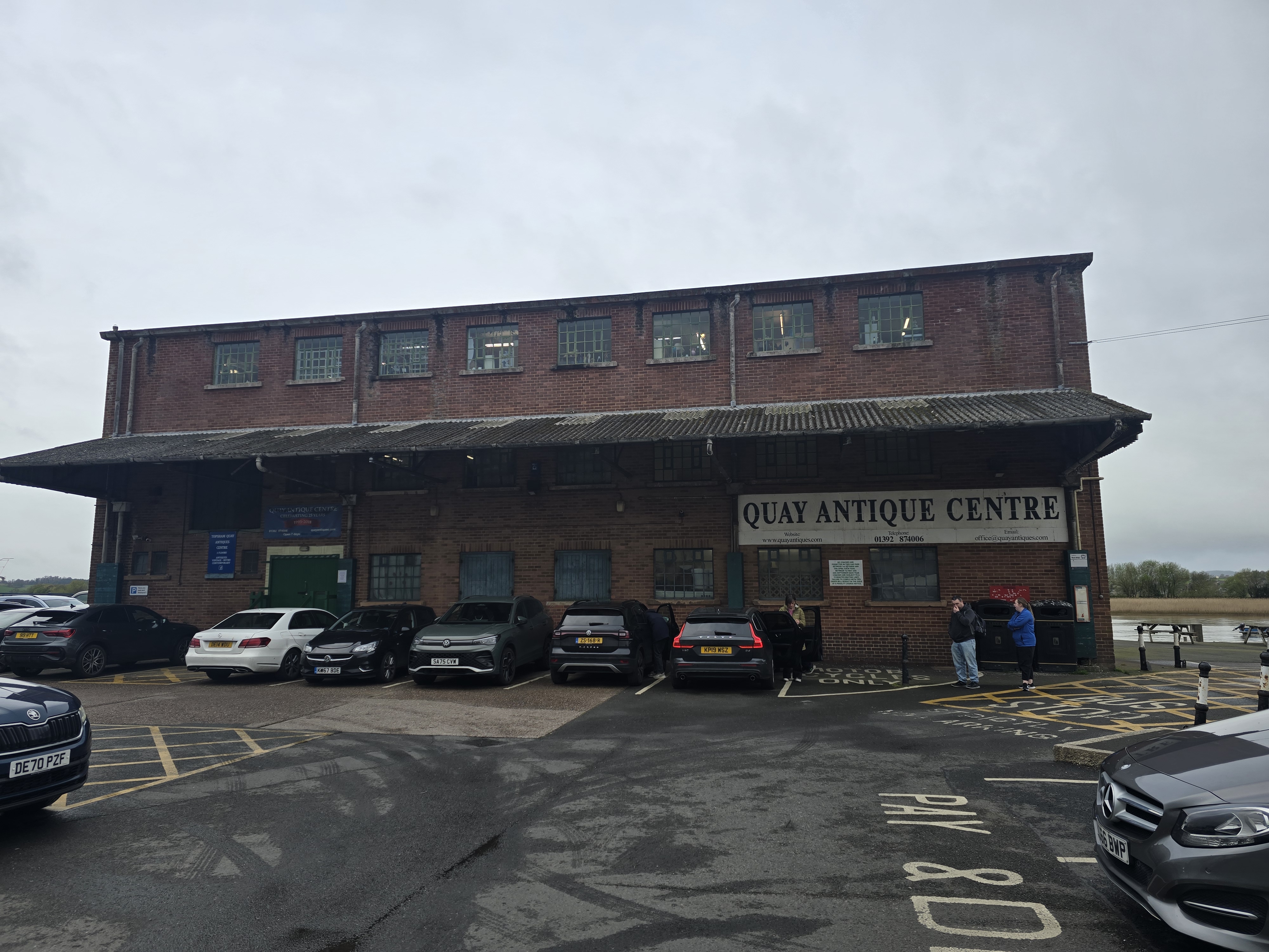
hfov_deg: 73.9
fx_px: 843
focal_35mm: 23
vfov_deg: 58.9
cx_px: 634
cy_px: 476
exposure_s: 1/401
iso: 12
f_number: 1.7
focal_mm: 6.3
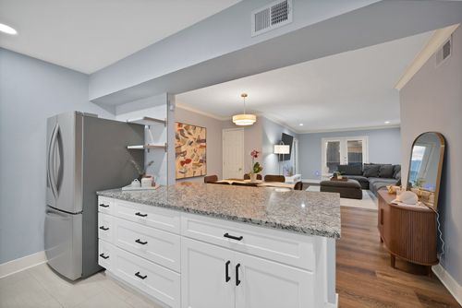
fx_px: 180
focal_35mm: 14
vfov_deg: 81.3
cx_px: 231
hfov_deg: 104.2
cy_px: 154
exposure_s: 1/3
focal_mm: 14
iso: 640
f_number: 9
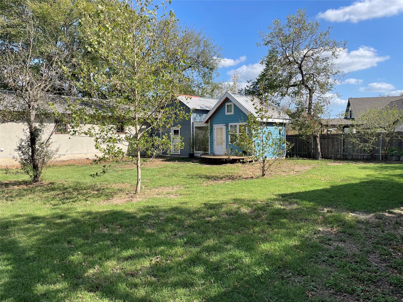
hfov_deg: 67.3
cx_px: 202
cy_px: 151
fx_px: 303
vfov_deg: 53.1
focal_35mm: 26
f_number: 1.6
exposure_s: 1/2132
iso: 32
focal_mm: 4.2
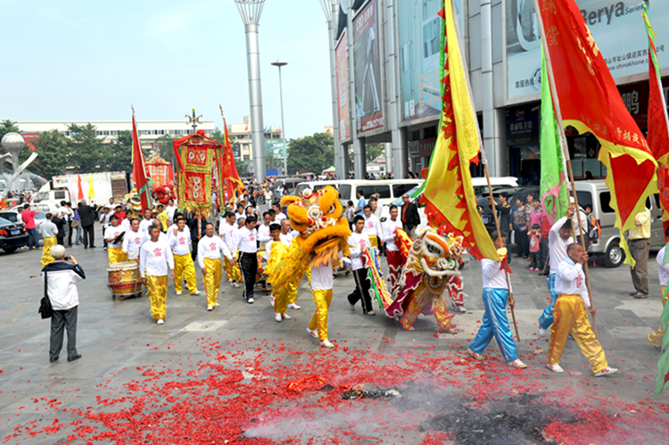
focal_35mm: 36
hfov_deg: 53.2
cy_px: 222
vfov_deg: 36.8
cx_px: 334
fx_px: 669
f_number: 9
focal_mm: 36
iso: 200
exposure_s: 1/250
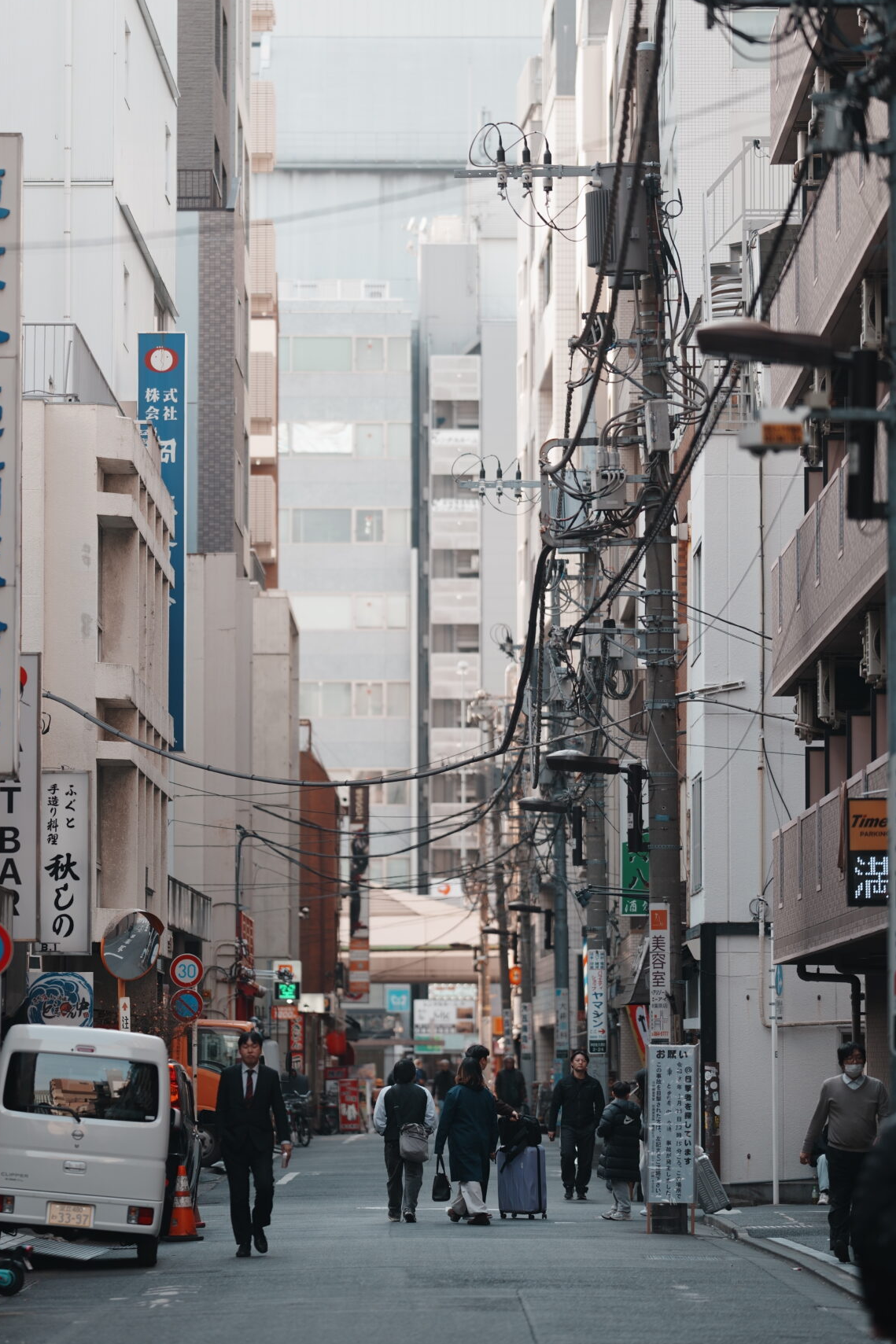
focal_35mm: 158
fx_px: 5899
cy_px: 631
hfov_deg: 8.7
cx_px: 380
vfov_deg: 13.0
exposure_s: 1/400
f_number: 1.8
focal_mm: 135
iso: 100
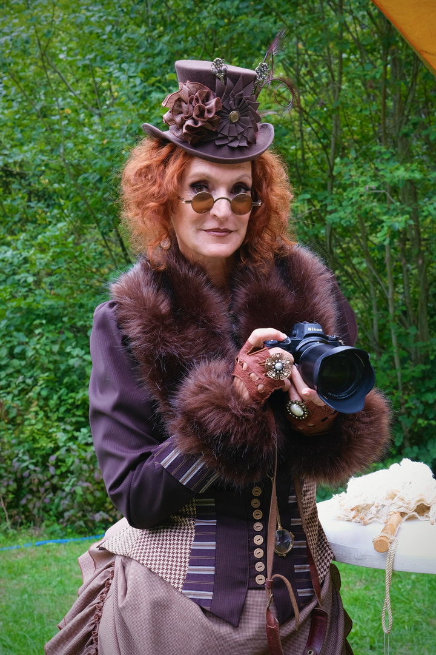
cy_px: 328
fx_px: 1126
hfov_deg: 21.9
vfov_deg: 32.4
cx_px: 218
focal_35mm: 62
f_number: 8
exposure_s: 1/15
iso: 160
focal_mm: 41.1
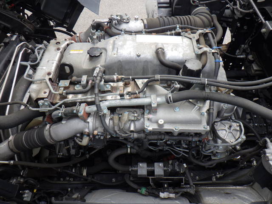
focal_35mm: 28
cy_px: 102
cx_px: 136
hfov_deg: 63.4
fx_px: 220
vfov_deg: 49.7
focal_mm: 5
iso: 125
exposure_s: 1/200
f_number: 4.2
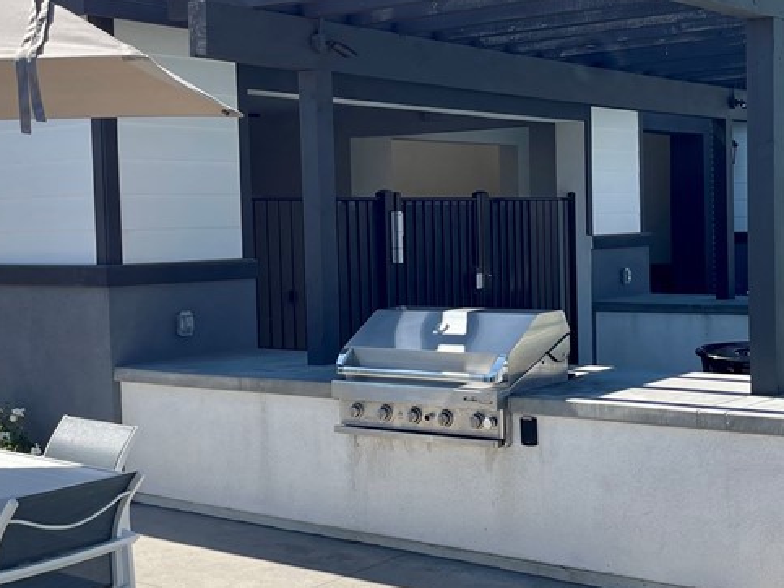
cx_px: 526
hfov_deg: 35.8
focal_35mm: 53
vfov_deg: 27.5
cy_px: 255
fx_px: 1200
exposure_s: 1/2488
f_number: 1.6
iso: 32
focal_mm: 5.1
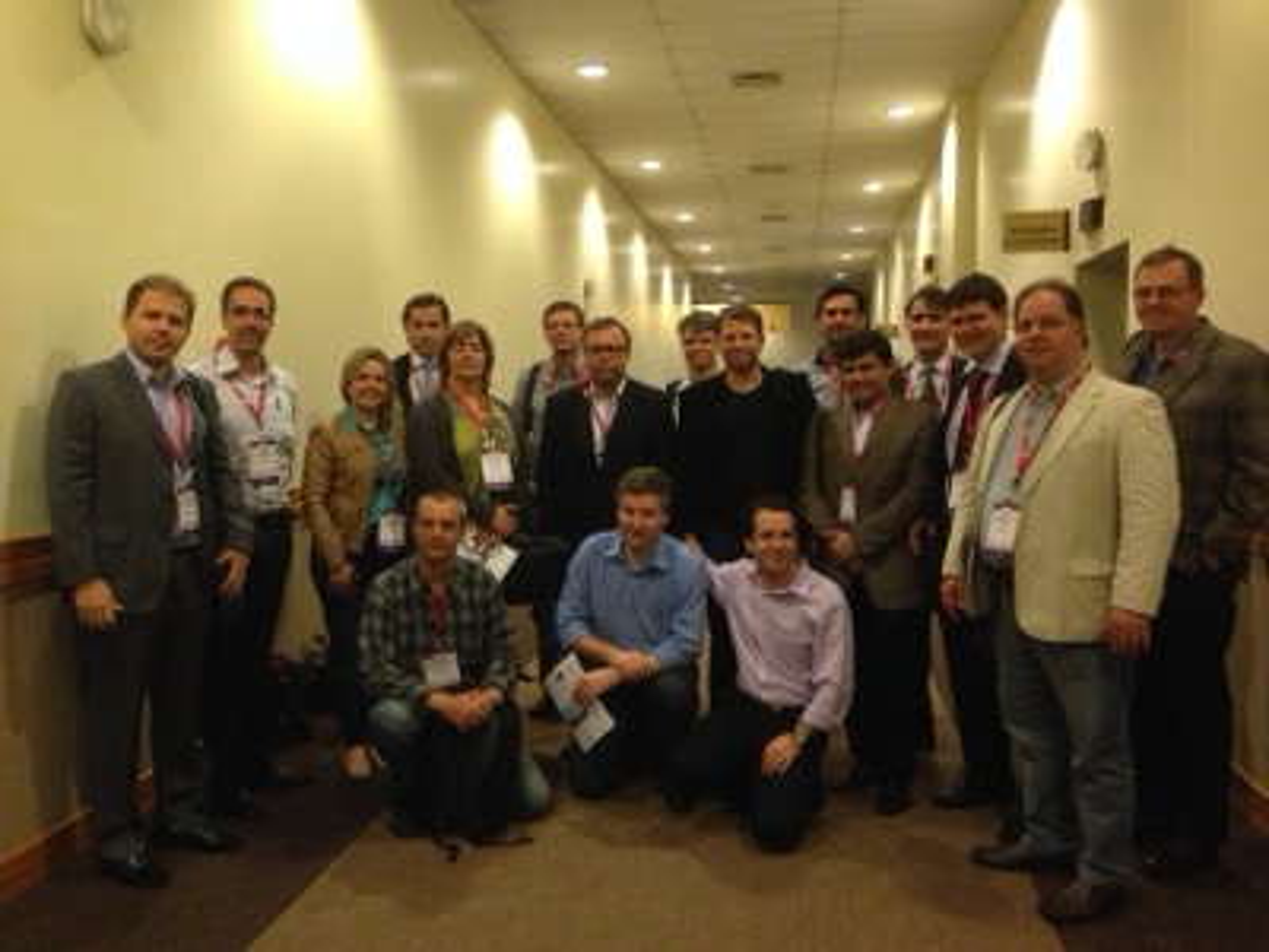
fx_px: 1210
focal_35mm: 33
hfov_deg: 55.4
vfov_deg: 42.9
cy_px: 476
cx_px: 634
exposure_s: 1/20
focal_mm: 4.12
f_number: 2.4
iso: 400
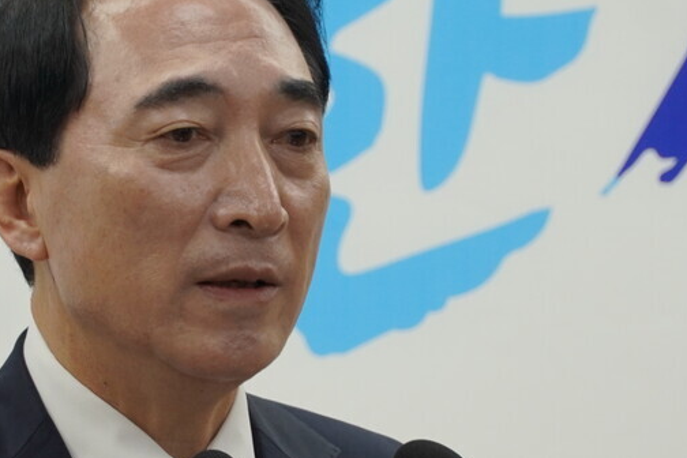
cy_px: 393
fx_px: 9312
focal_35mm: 488
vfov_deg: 2.8
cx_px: 213
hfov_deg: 4.2
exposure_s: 1/200
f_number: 5.6
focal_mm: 128
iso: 500
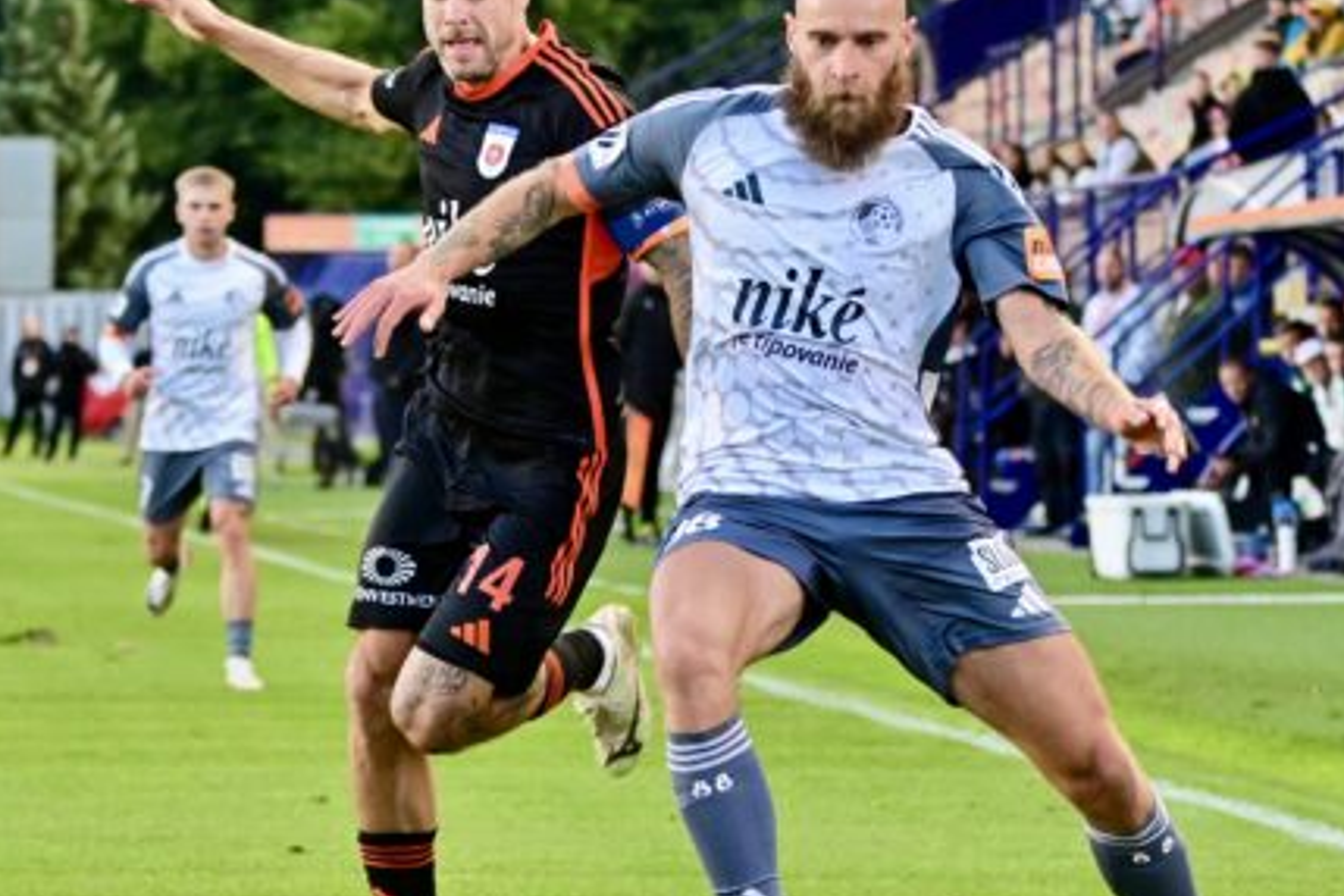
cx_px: 670
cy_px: 482
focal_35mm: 173
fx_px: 6458
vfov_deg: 7.9
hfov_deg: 11.9
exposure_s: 1/640
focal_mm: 116
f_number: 5
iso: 2000
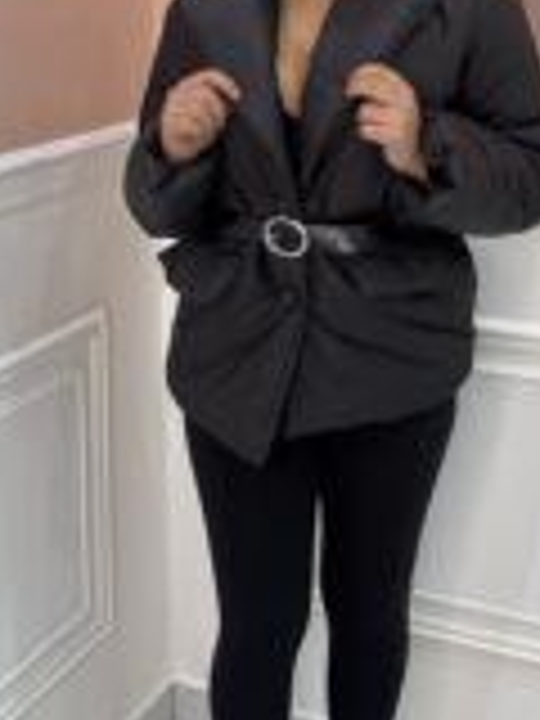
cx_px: 297
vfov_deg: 31.7
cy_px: 189
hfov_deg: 24.4
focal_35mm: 60
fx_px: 1248
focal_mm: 6.76
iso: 80
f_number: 1.78
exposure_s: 1/100
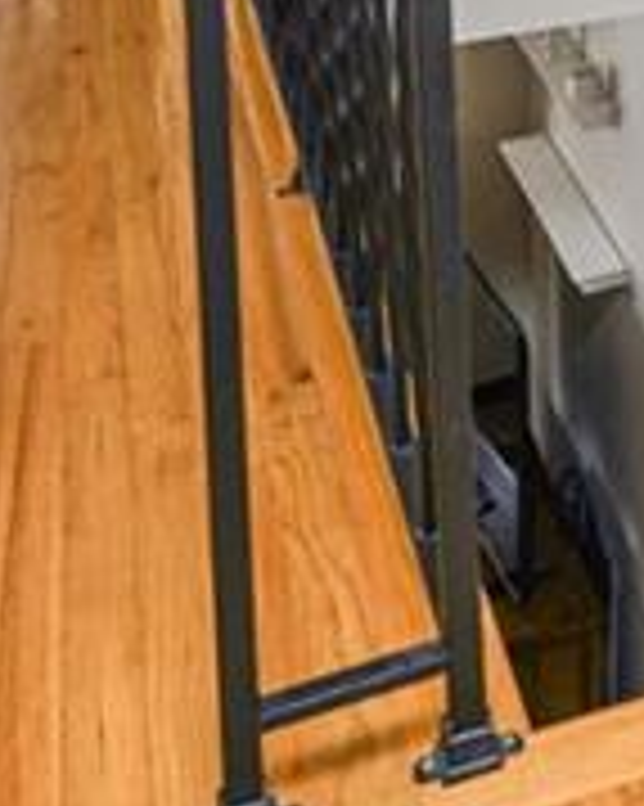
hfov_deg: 15.9
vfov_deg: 17.6
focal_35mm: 86
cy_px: -680
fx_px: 2051
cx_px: 1054
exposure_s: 1/25
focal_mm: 16
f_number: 4
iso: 50
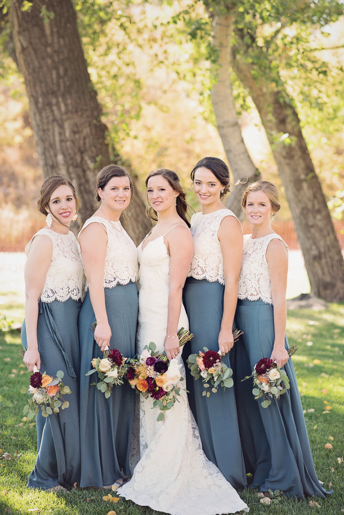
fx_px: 1217
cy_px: 258
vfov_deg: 23.9
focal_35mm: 85
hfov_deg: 16.1
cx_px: 172
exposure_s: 1/320
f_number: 2.8
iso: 200
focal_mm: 85
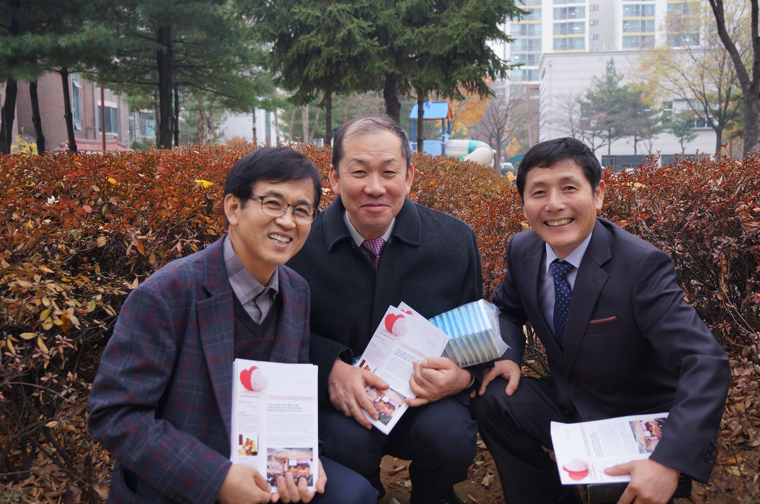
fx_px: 759
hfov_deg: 53.2
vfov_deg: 36.8
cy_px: 252
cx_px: 380
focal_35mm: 36
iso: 200
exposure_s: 1/60
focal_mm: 24
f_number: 4.5
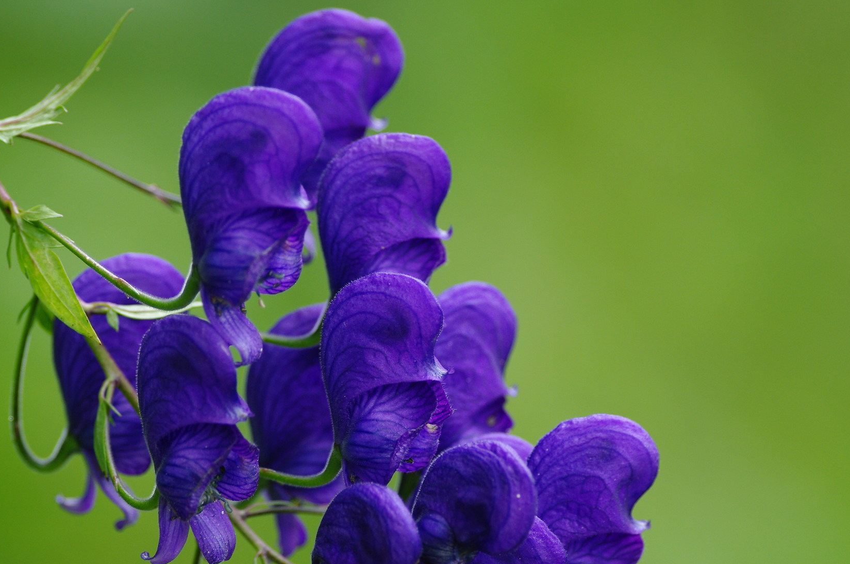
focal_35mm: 655
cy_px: 344
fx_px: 15445
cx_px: 384
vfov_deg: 2.1
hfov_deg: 3.2
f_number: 4
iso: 400
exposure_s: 1/180
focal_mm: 300
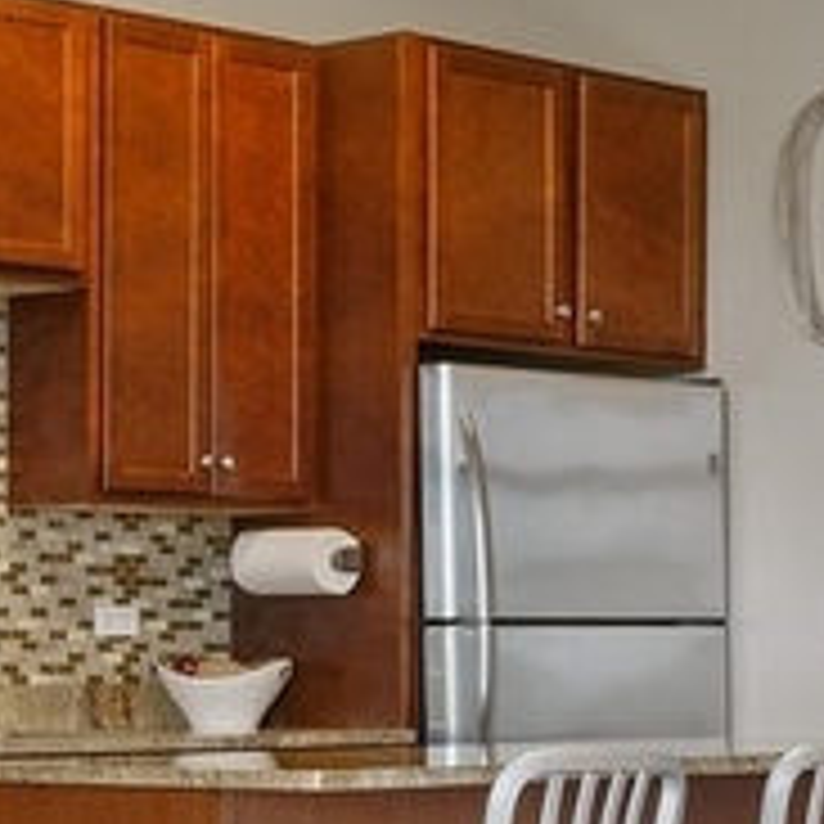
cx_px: 1146
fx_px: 3447
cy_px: 653
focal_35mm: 128
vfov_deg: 13.6
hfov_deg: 13.1
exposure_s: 1/4
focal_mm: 17
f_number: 8
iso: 320
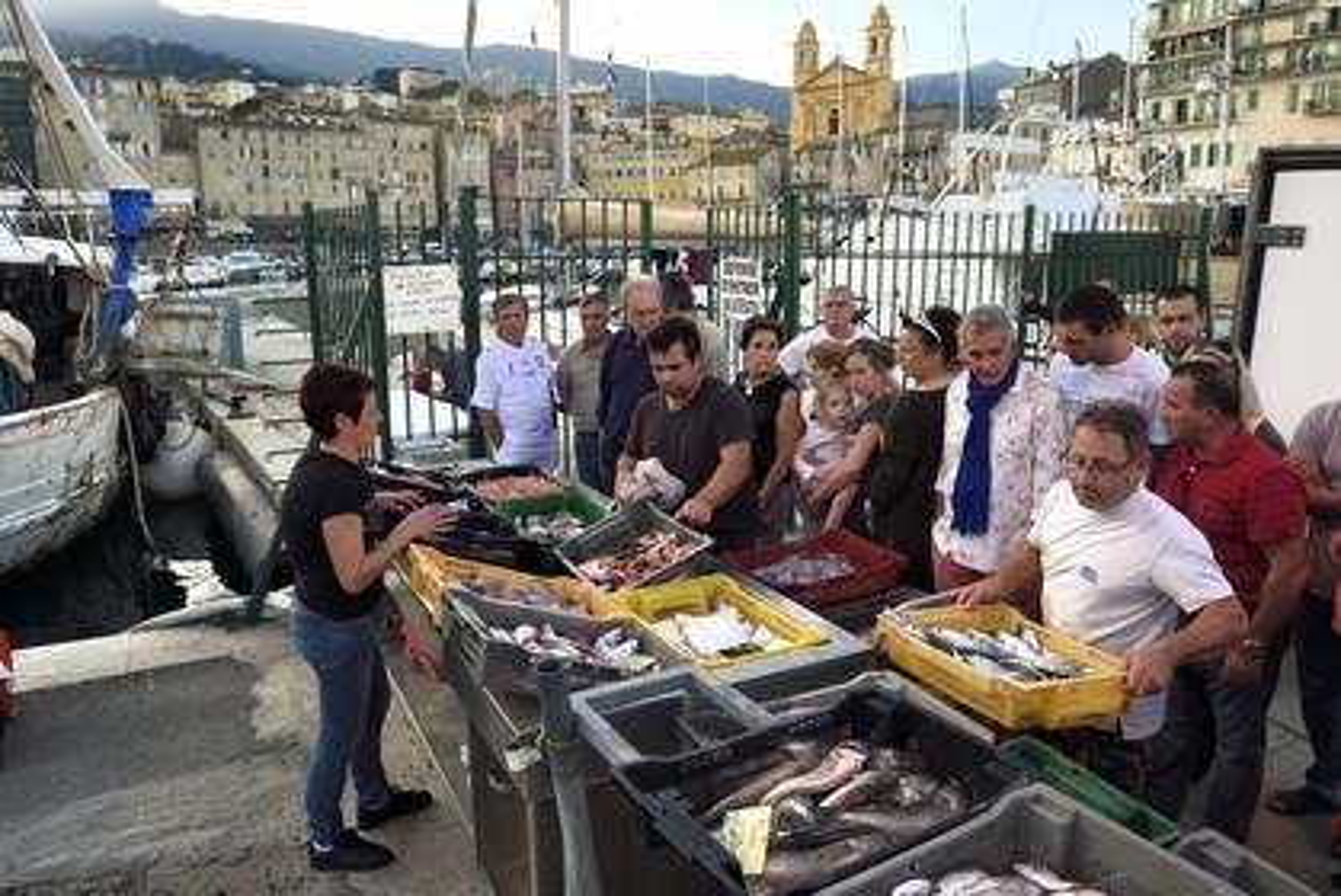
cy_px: 448
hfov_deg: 73.7
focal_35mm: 24
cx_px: 670
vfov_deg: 53.2
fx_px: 895
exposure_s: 1/250
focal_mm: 24
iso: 400
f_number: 7.1
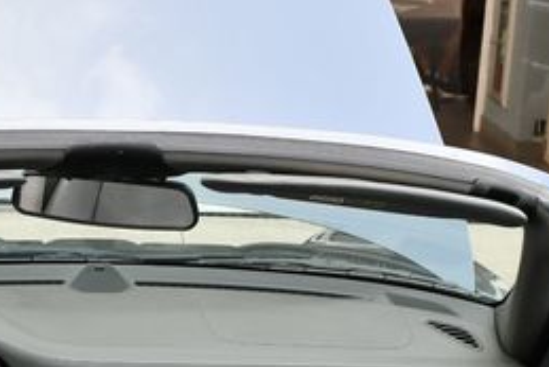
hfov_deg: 20.4
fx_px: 1511
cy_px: 450
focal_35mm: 99
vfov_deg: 13.4
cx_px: 106
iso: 360
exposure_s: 1/250
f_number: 5.6
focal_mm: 20
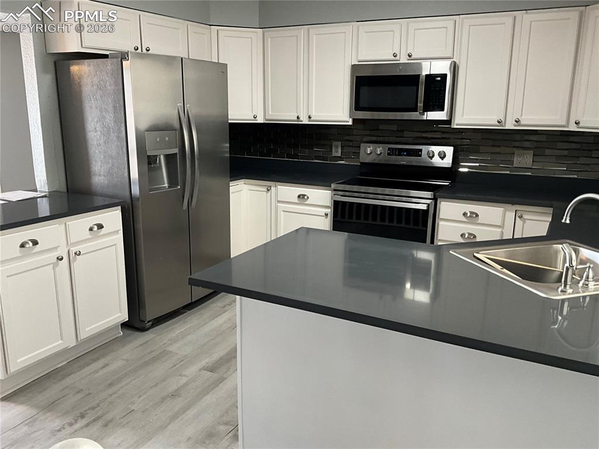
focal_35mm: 29
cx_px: 300
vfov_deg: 48.2
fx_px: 502
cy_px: 224
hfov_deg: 61.7
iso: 125
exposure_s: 1/60
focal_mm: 3
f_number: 1.8
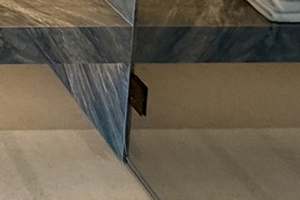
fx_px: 608
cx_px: -236
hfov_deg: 20.2
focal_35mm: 73
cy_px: -285
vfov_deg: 13.5
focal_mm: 2.22
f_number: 2.2
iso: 200
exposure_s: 1/102
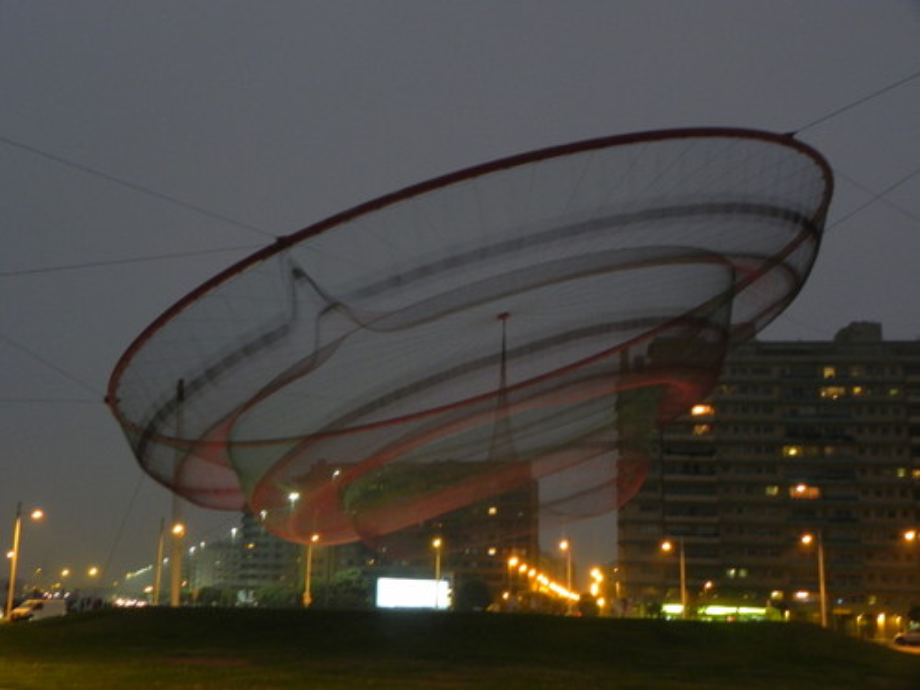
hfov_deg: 45.8
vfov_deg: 35.1
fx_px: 1090
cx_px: 460
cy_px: 345
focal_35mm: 41
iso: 400
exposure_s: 1/10.7
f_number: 3.2
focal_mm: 7.3
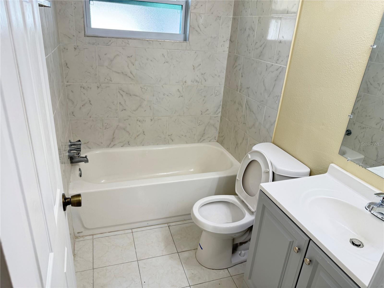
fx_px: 266
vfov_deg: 56.8
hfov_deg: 71.6
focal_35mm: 24
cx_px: 192
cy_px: 144
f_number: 1.78
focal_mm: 6.76
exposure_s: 1/120
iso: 125
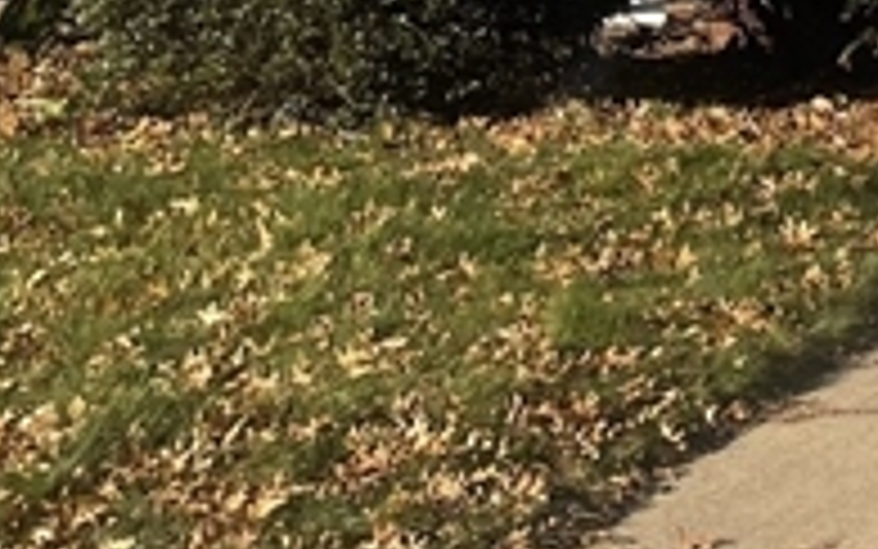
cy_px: -468
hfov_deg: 13.0
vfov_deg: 8.7
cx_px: 1580
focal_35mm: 145
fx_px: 3471
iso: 32
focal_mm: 4.2
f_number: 1.6
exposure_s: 1/4132
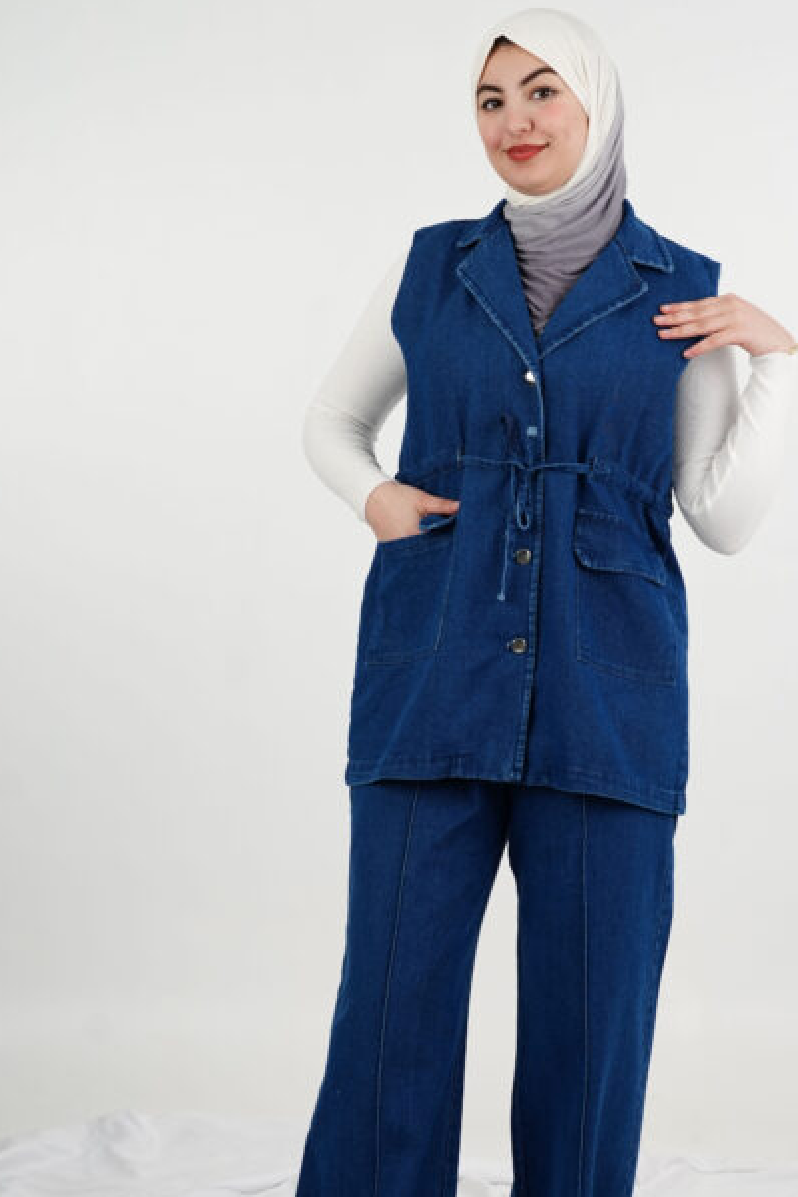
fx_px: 2992
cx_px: 505
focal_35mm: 90
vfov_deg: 22.6
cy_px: 714
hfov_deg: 15.2
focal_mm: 60
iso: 250
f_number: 5.6
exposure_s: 1/100
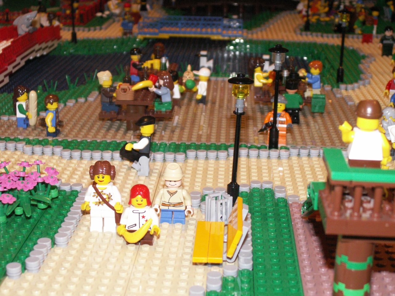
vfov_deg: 23.7
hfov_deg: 31.2
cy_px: 148
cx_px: 198
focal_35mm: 62
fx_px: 707
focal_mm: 10.28
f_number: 3.2
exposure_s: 1/60
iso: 160
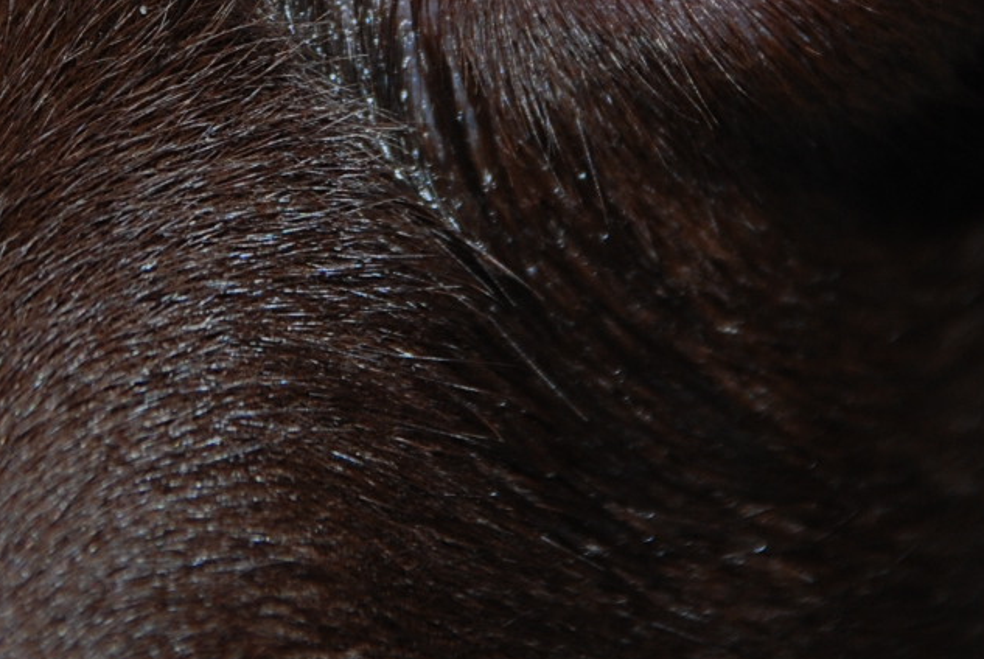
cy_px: -200
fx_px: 16957
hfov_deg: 3.3
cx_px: 165
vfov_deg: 2.2
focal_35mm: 620
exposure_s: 1/60
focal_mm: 135
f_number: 5.6
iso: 200
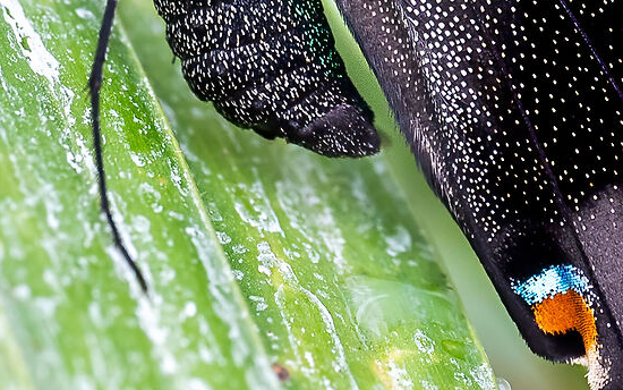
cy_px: -255
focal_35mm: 467
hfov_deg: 4.5
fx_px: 7931
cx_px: 631
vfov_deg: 2.8
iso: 800
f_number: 6.3
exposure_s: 1/320
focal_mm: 105
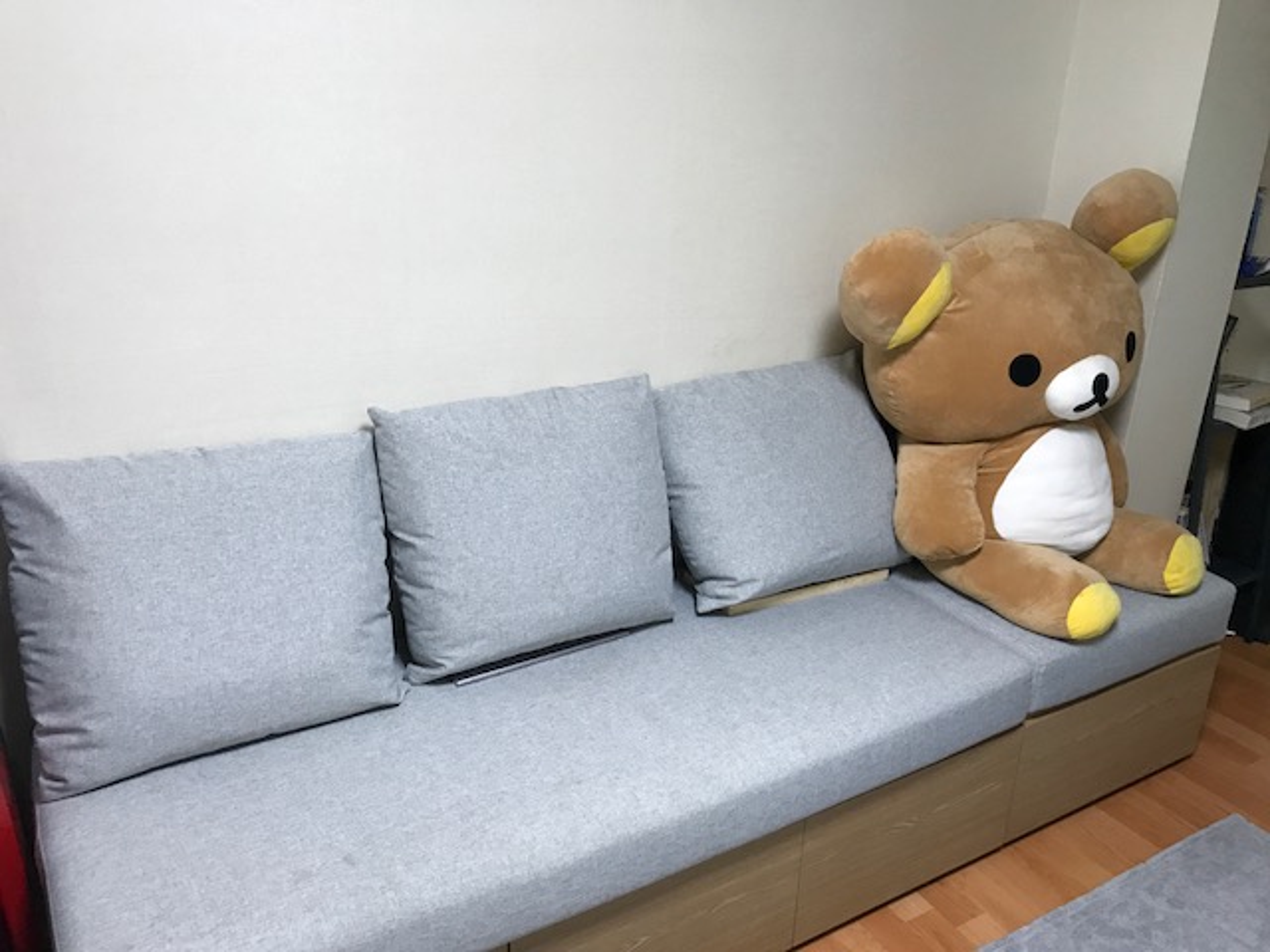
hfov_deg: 63.4
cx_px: 635
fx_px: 1027
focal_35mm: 28
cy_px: 476
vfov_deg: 49.7
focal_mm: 3.99
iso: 32
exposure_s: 1/30
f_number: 1.8
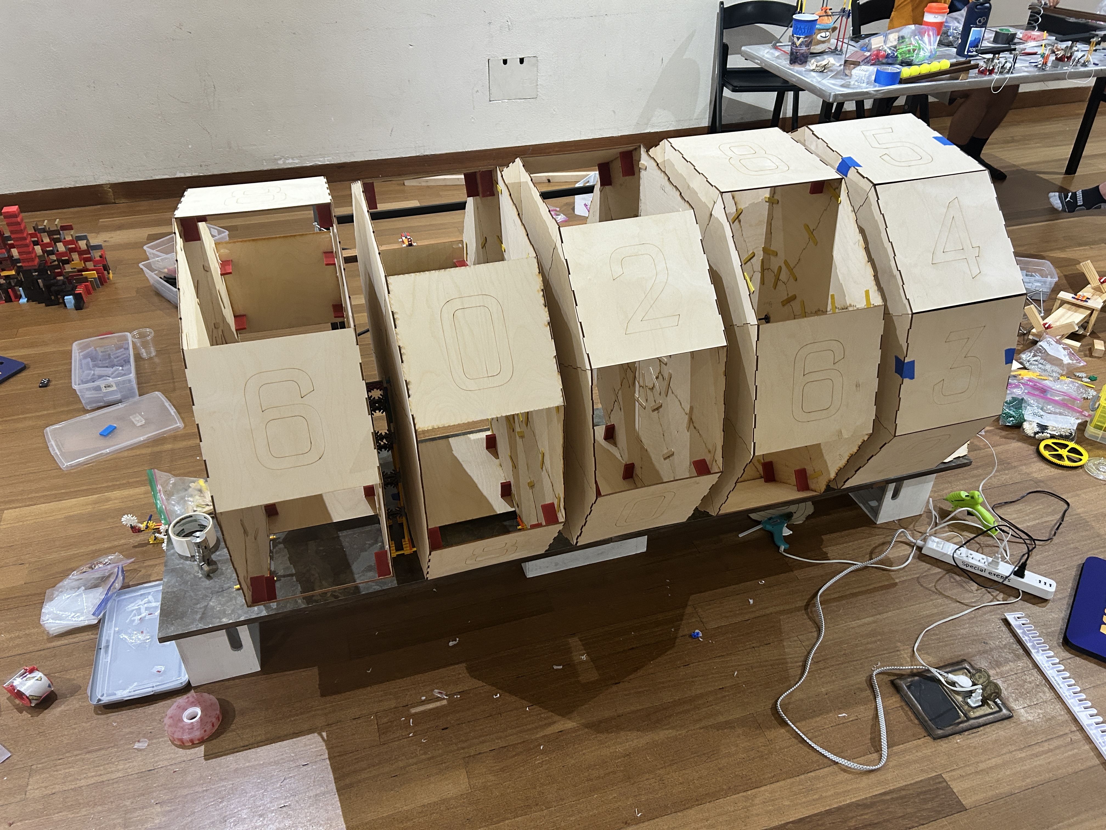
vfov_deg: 53.1
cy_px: 415
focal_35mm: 26
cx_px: 553
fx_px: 831
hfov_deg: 67.3
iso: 250
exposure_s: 1/60
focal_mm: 5.7
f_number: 1.5
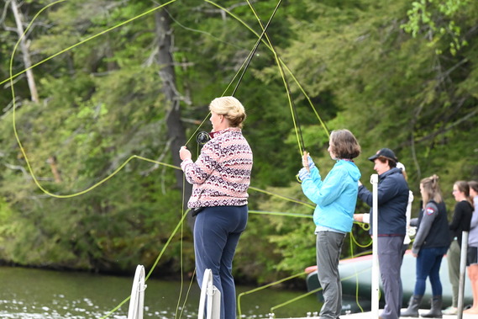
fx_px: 2655
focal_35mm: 200
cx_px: 239
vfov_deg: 6.9
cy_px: 160
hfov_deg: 10.3
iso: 8000
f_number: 6.3
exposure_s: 1/8000
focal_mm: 200
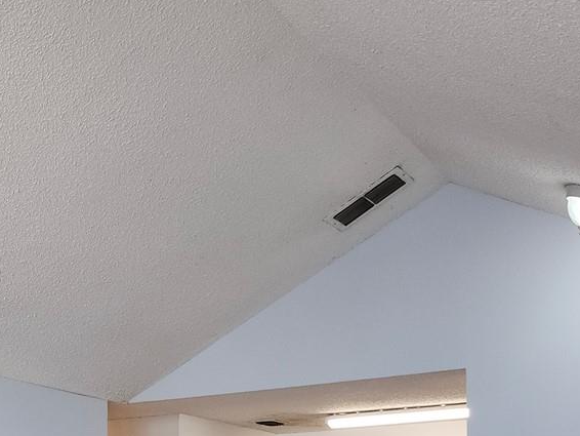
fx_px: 1090
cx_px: 94
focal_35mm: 65
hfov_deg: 29.0
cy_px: 547
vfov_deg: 20.8
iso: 100
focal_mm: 5.54
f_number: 1.8
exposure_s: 1/60
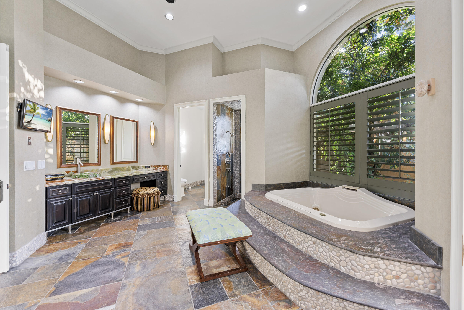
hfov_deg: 104.3
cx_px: 232
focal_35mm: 14
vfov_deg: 81.2
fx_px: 180
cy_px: 155
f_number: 8
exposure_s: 3
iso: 64
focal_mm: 14
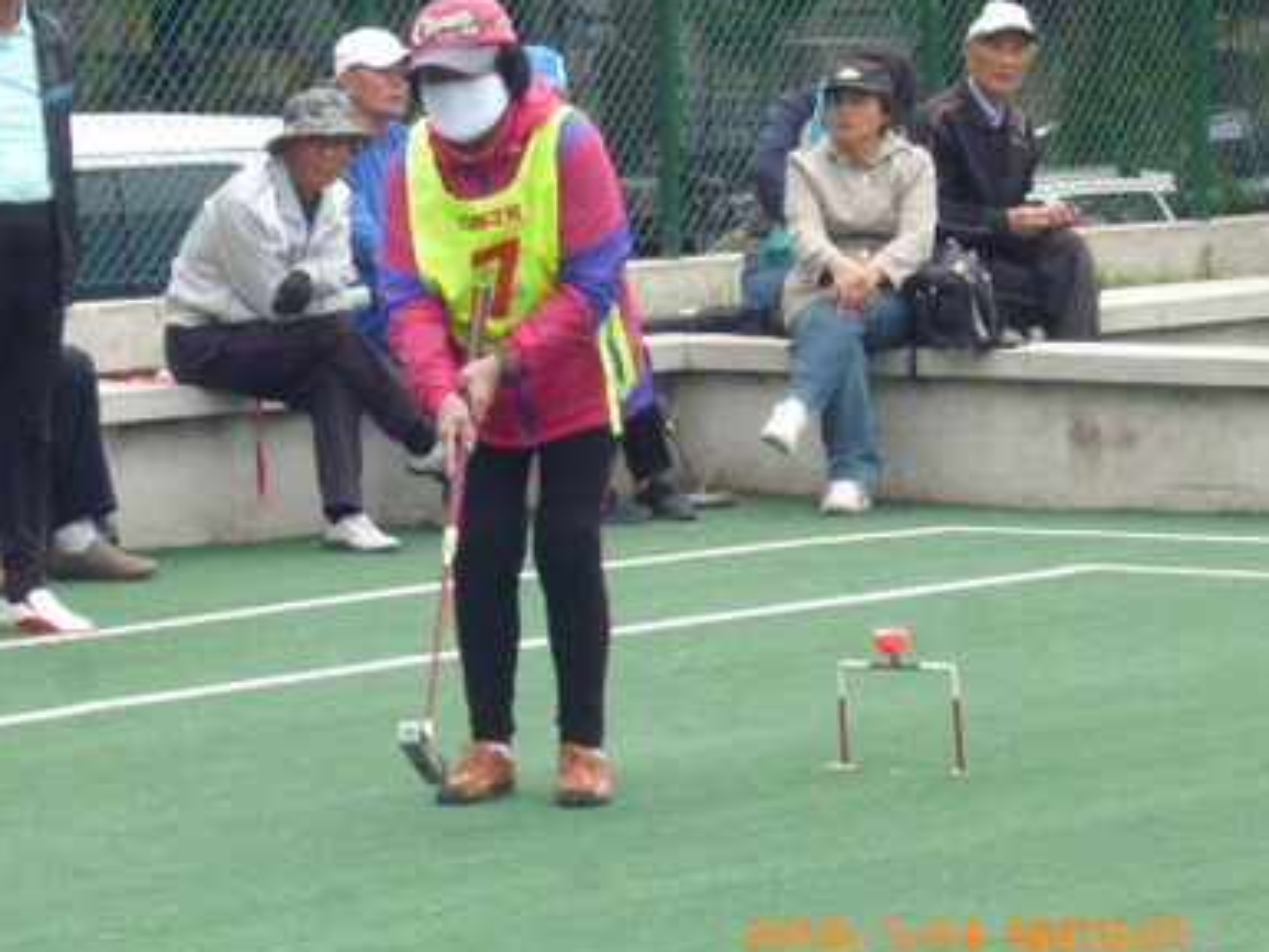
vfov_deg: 6.8
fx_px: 7994
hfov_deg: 9.1
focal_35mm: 218
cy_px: 339
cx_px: 323
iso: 250
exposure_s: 1/125
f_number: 6.4
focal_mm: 21.5
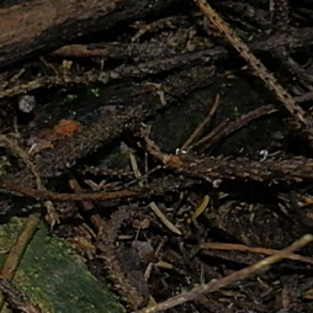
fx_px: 1054
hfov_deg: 15.5
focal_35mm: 103
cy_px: 288
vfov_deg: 16.6
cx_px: -171
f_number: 9.9
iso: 800
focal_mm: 6.7
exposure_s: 1/40
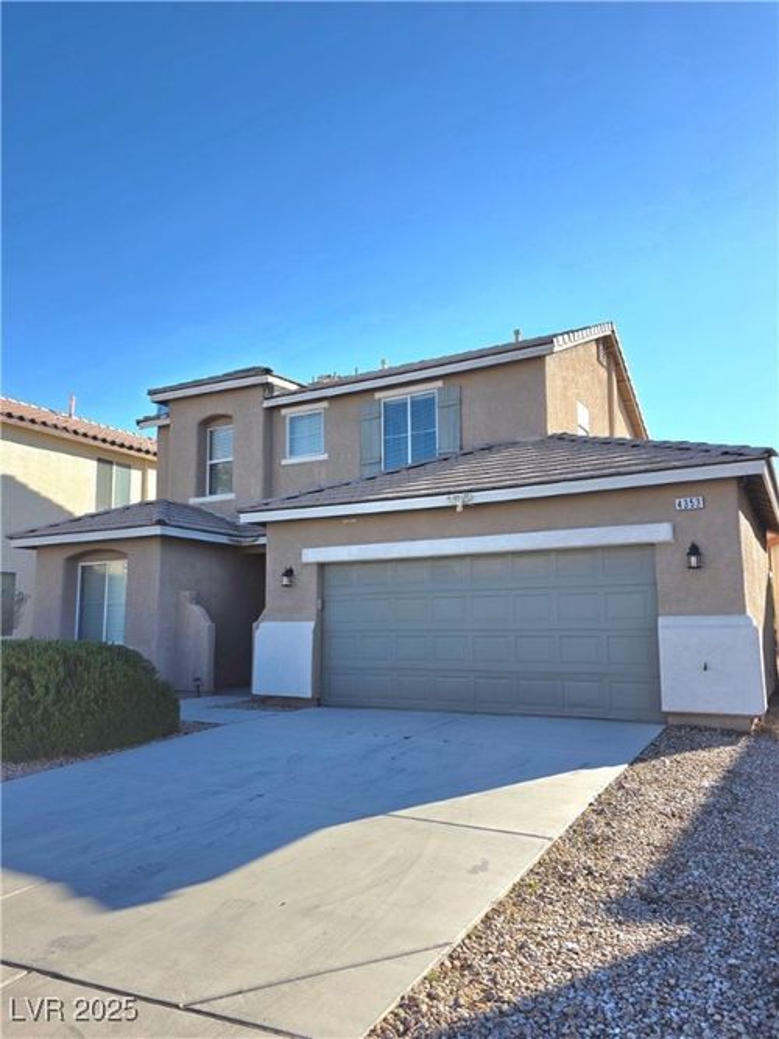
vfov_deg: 73.9
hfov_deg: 58.9
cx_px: 390
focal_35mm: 23
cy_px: 520
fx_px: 690
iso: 80
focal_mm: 6.3
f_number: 1.7
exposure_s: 1/5000
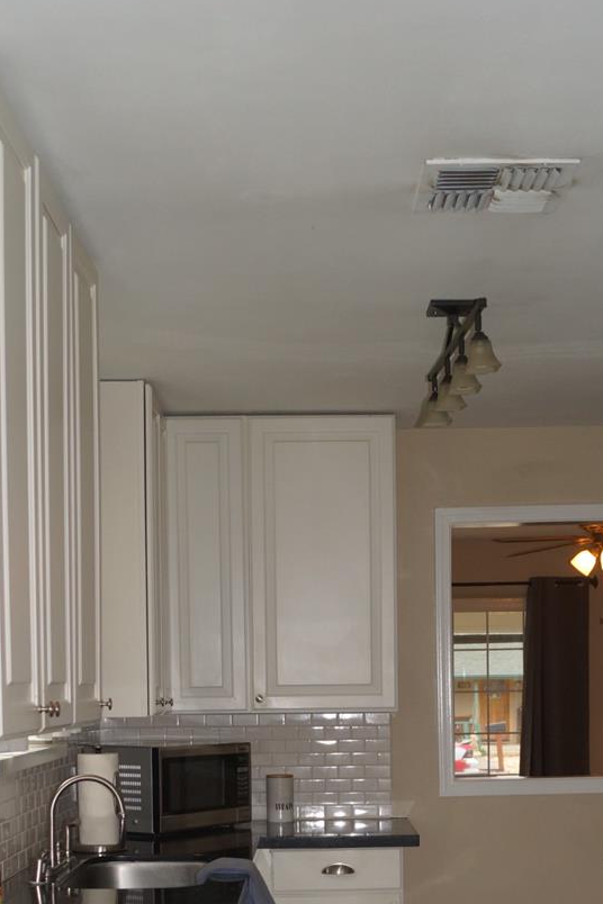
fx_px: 1407
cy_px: 776
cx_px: 325
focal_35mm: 56
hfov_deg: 24.2
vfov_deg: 34.1
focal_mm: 20
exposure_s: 1/60
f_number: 4
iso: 400
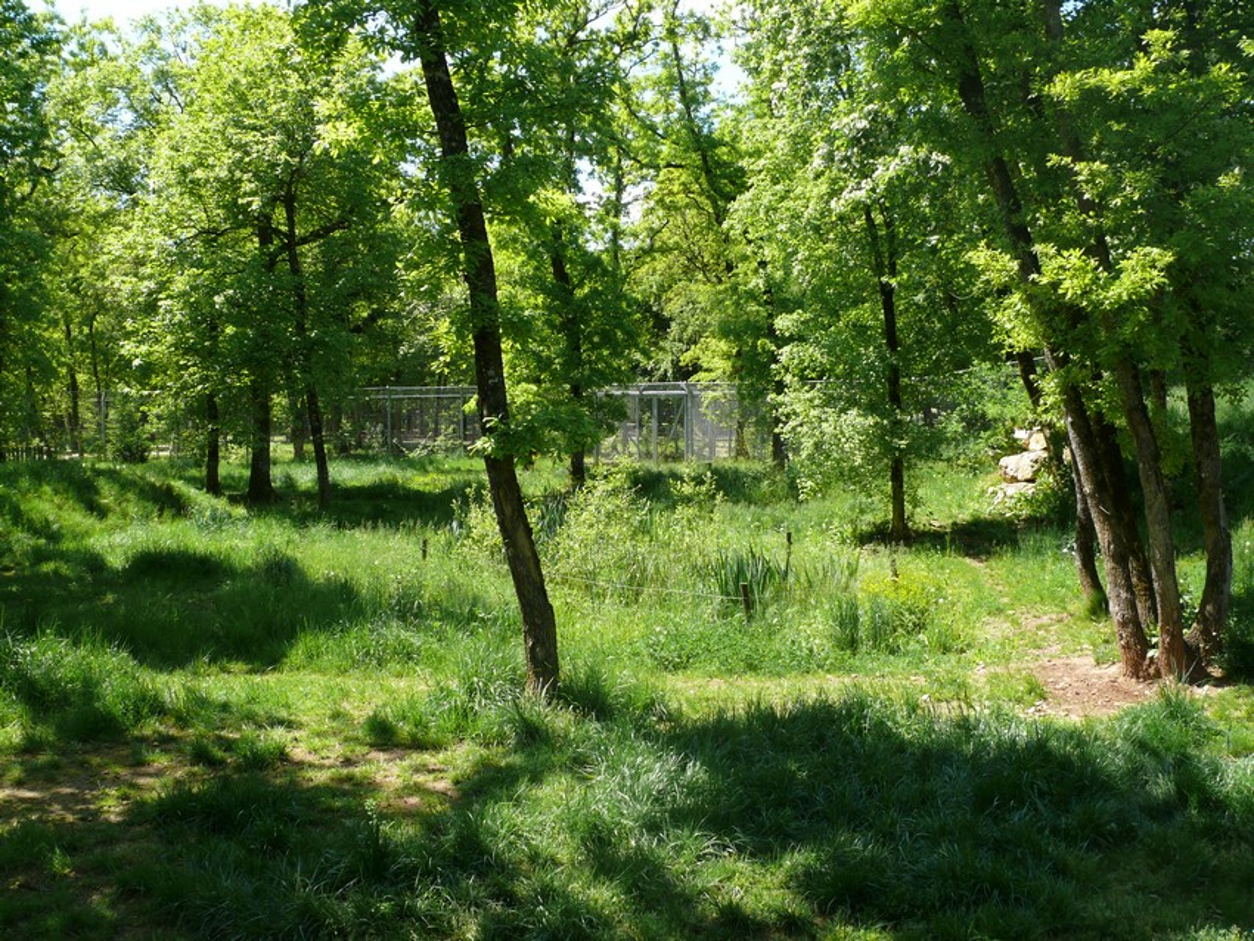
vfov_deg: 40.7
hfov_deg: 52.6
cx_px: 627
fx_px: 1268
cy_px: 470
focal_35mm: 35
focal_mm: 7.4
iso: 100
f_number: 4.5
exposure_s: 1/200
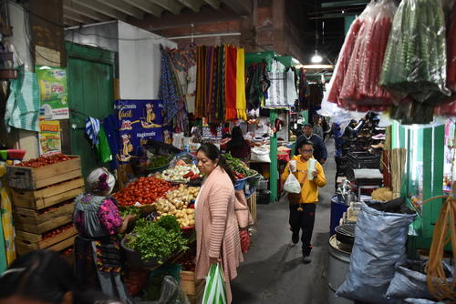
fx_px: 342
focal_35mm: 27
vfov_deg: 48.0
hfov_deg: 67.4
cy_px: 152
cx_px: 228
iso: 800
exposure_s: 1/60
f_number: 3.5
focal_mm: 18
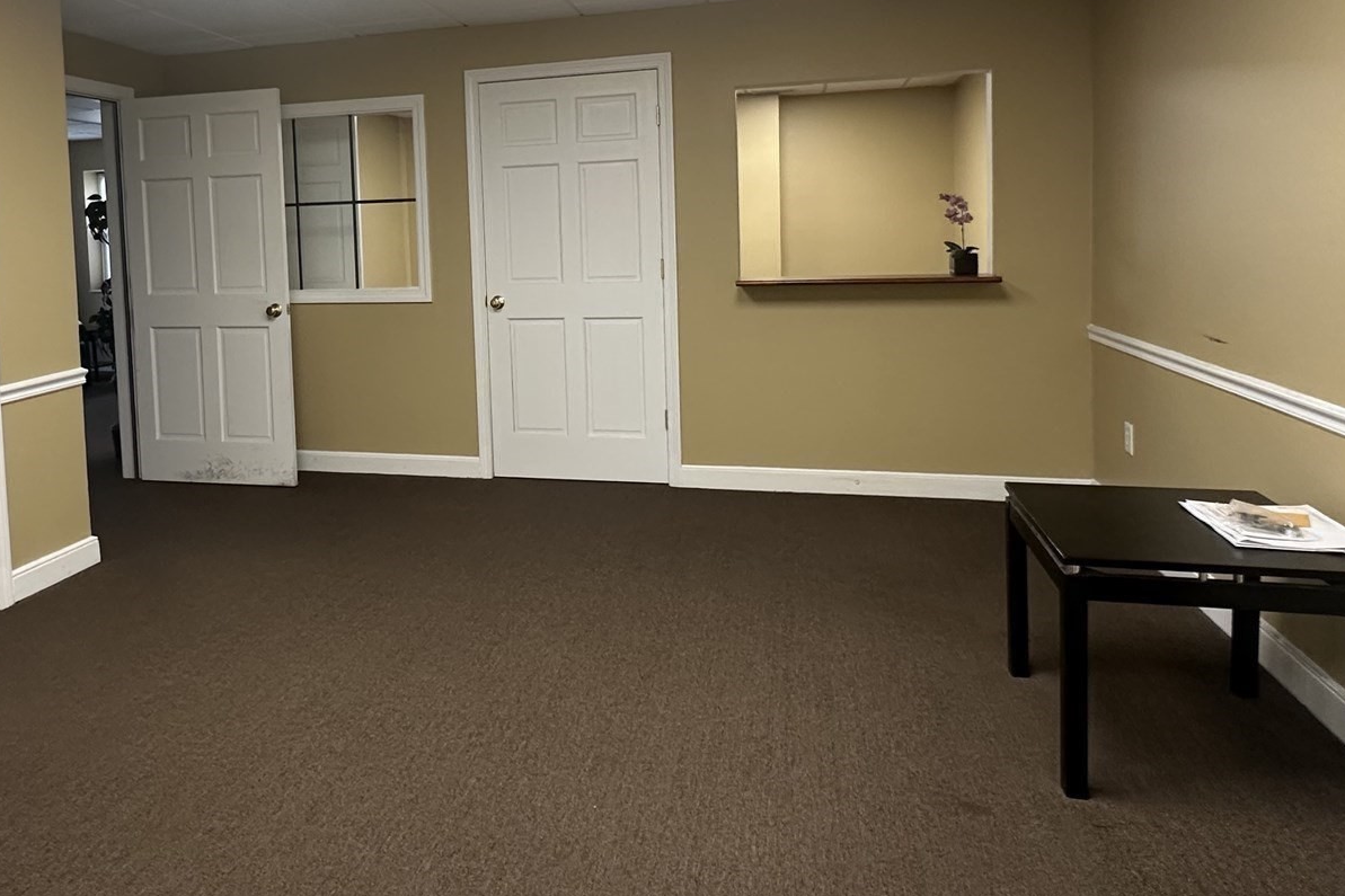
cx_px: 547
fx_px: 934
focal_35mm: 25
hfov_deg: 70.9
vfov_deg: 50.2
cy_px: 289
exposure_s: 1/60
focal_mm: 2.22
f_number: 2.2
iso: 250
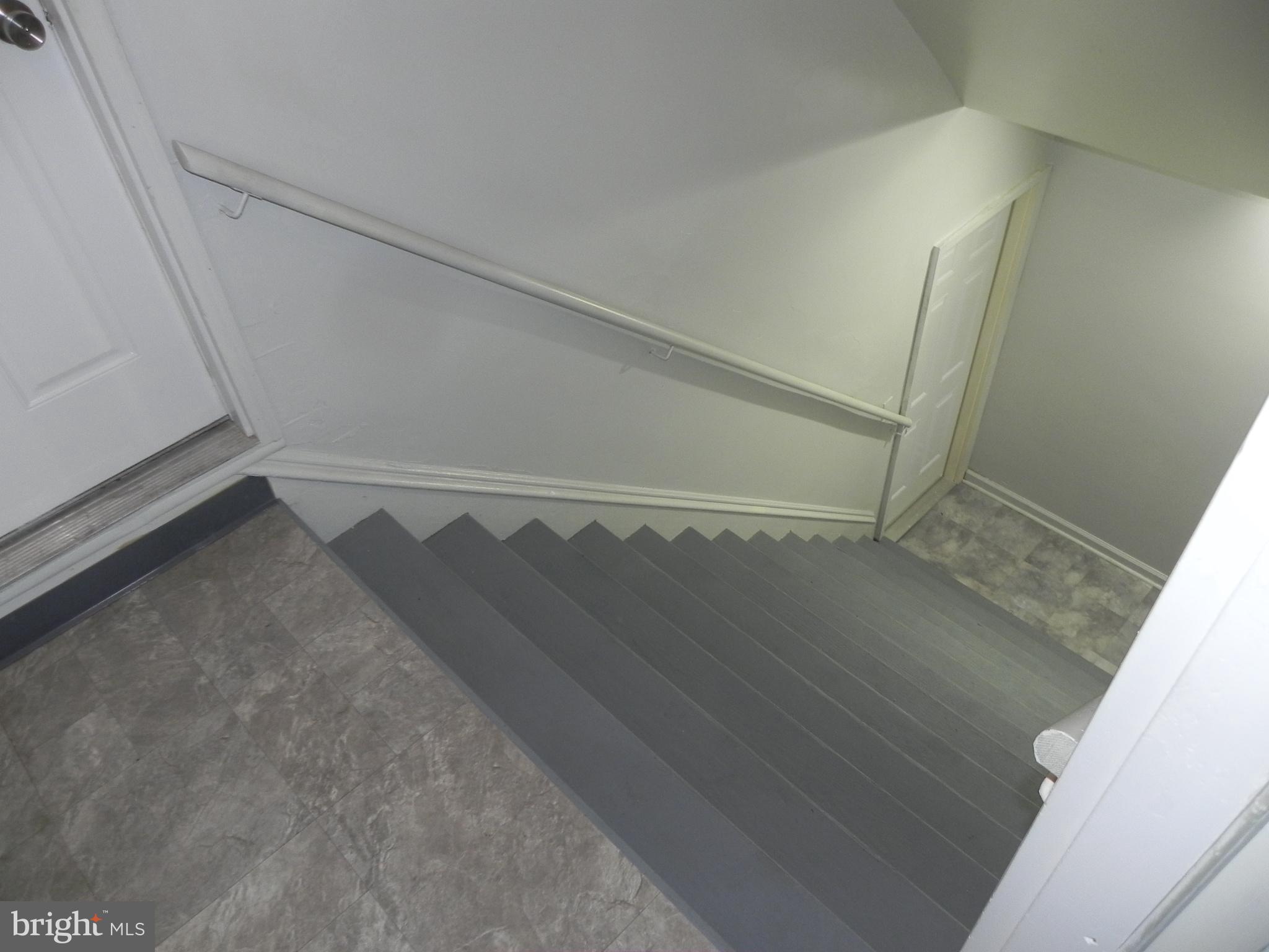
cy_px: 476
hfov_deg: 67.3
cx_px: 634
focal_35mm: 26
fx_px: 953
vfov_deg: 53.1
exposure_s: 1/30
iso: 200
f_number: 2.8
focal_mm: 4.6
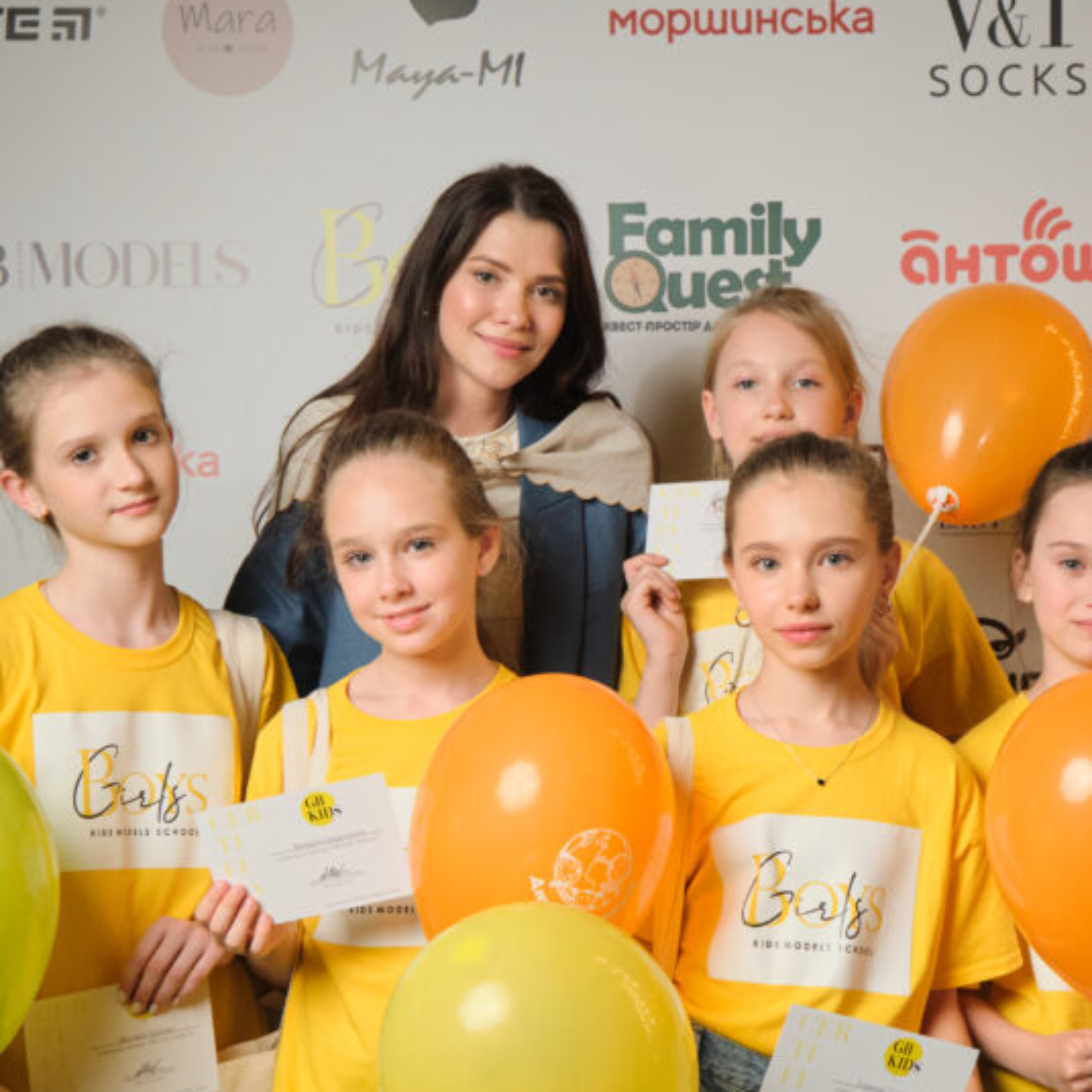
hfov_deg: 32.7
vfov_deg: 32.7
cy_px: 622
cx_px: 668
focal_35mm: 52
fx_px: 1856
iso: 2000
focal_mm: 21.4
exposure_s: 1/160
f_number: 4
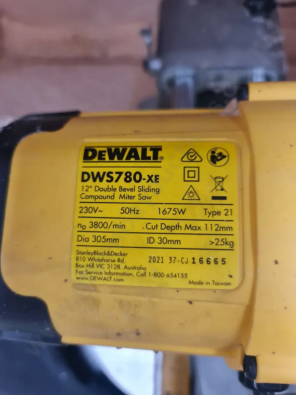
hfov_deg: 54.9
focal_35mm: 25
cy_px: 198
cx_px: 148
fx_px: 285
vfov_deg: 69.4
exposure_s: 1/100
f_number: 1.8
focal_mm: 7
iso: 250
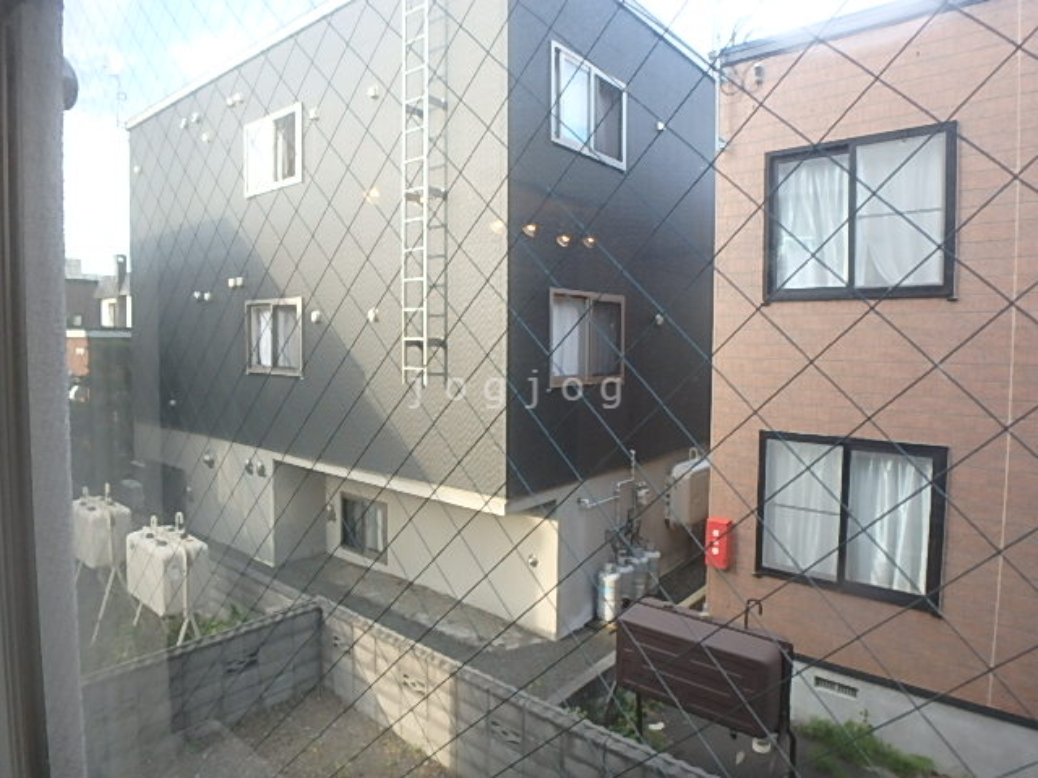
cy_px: 389
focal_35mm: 21
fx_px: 630
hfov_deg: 79.0
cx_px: 519
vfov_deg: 63.4
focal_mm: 3.7
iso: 125
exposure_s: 1/60
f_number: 3.5
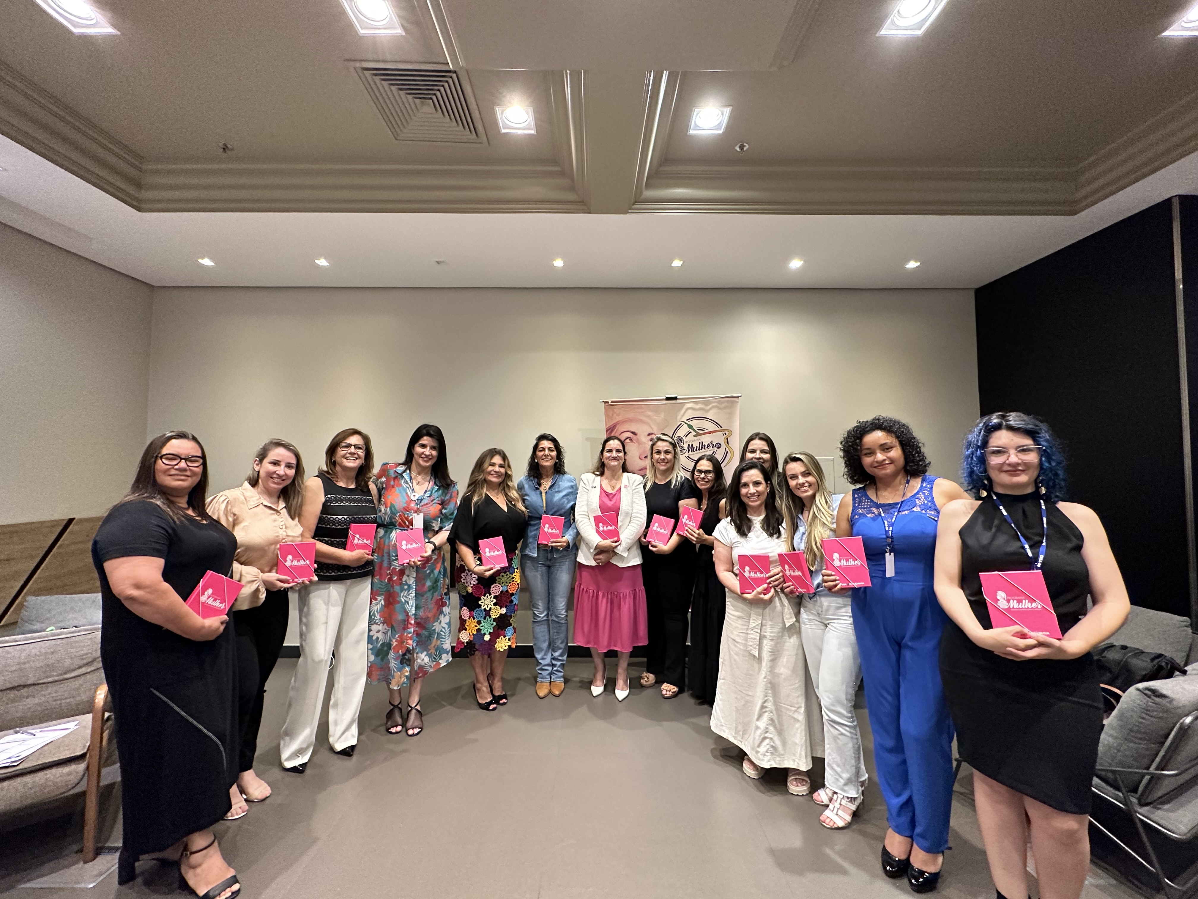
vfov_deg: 85.7
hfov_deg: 102.1
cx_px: 599
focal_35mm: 14
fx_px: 485
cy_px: 450
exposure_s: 1/60
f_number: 2.2
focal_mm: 2.22
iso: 400
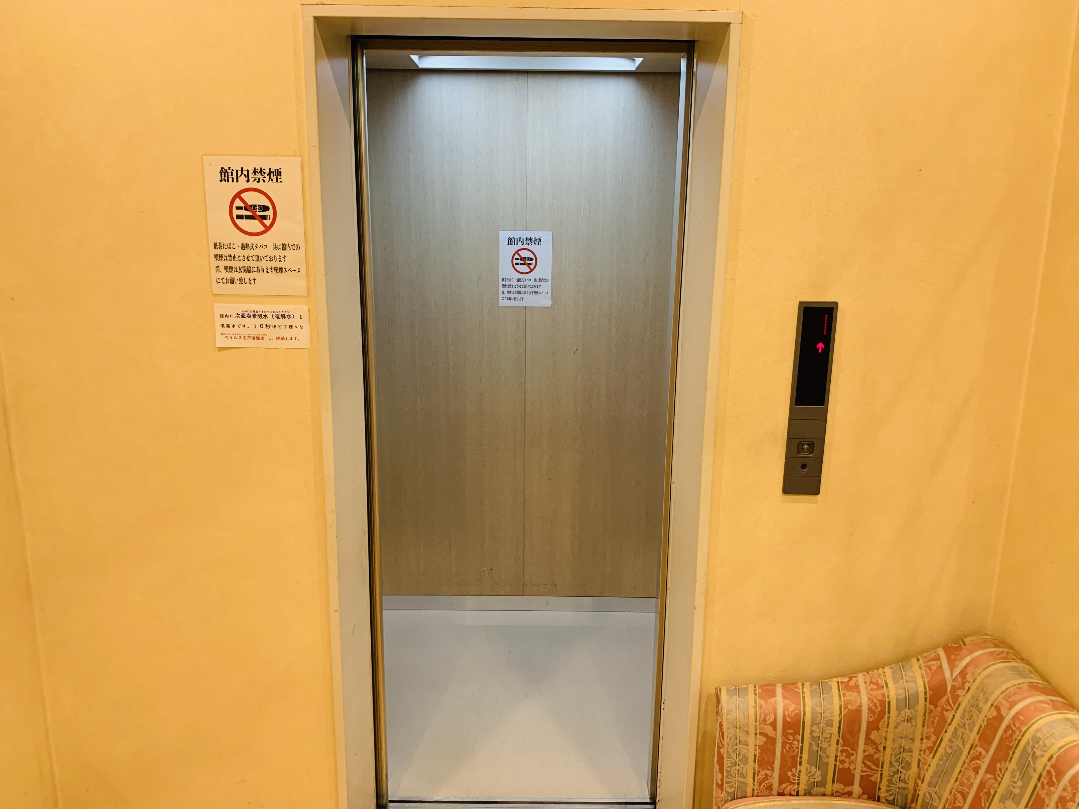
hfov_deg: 67.3
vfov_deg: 53.1
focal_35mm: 26
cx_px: 540
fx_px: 810
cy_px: 404
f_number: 1.8
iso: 125
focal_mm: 4.25
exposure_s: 1/60
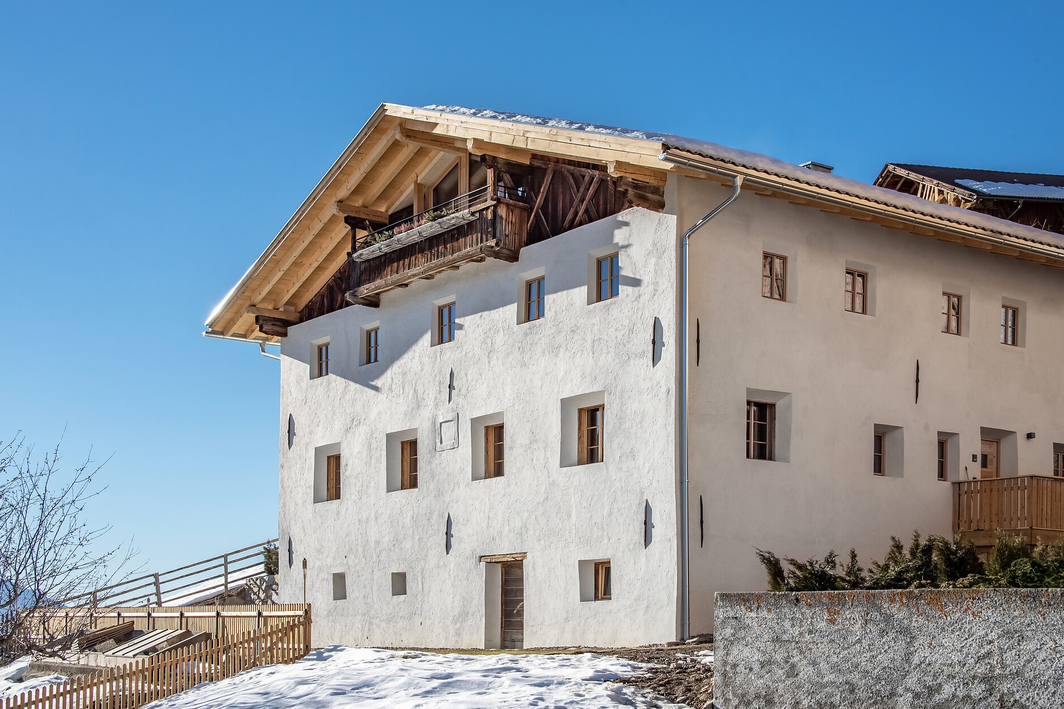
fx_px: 1448
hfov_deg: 40.4
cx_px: 530
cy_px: 351
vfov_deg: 27.5
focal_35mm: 49
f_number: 11
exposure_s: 1/800
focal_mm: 48
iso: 320
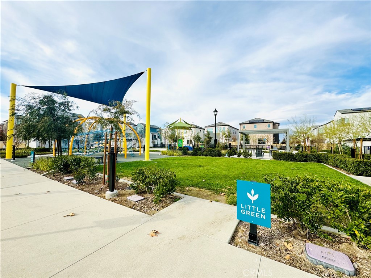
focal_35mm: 14
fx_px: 150
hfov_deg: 102.1
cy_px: 139
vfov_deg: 85.7
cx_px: 186
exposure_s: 1/1709
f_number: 2.2
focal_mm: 2.22
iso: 50
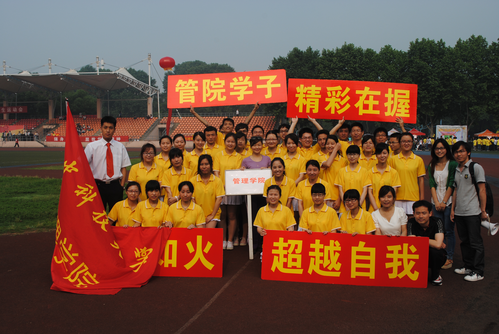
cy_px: 167
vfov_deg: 37.0
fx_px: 500
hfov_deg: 53.1
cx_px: 250
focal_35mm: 36
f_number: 8
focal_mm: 24
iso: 100
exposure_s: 1/250
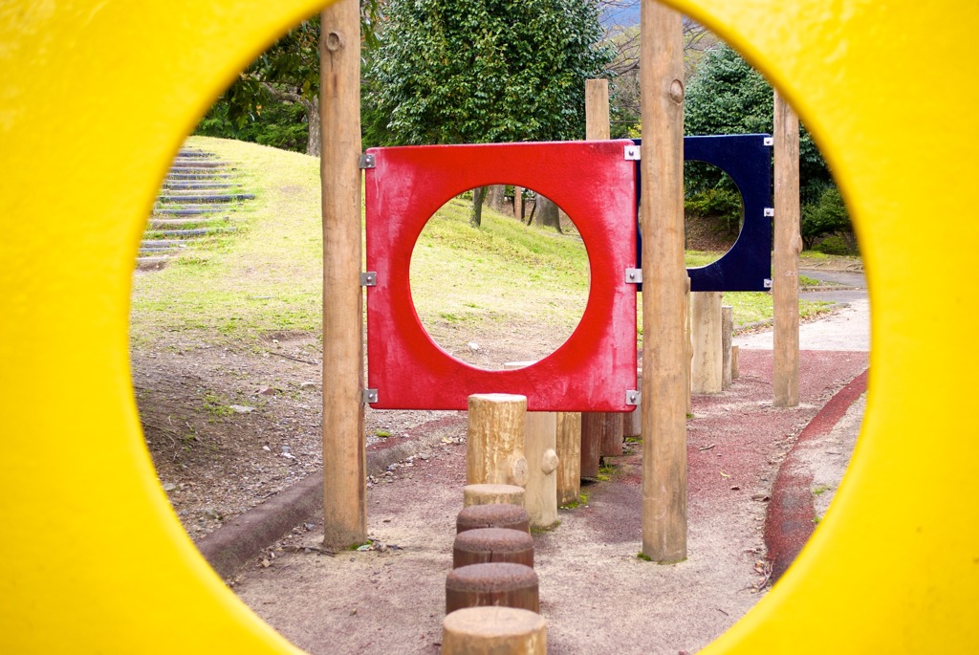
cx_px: 490
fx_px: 1225
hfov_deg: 43.6
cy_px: 328
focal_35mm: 45
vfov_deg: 29.9
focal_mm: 30
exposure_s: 1/250
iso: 200
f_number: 4
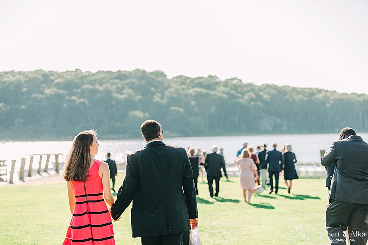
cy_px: 122
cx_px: 184
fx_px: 716
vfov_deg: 19.5
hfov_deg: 28.8
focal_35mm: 70
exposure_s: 1/2500
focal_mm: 70
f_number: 2.8
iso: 400
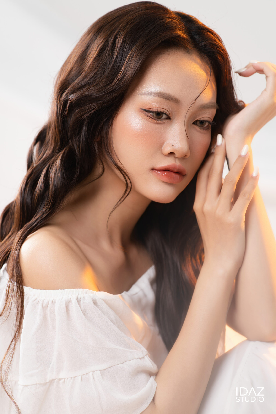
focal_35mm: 200
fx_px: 2300
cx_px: 138
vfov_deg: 10.3
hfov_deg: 6.9
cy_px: 207
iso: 125
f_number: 4
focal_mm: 200
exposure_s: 1/125
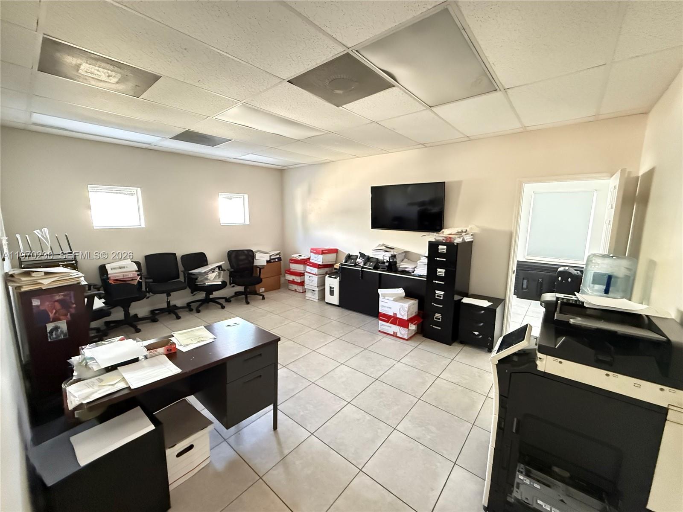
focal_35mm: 14
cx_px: 342
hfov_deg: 102.1
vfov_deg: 85.7
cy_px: 256
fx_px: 276
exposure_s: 1/40
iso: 1000
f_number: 2.2
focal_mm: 2.22
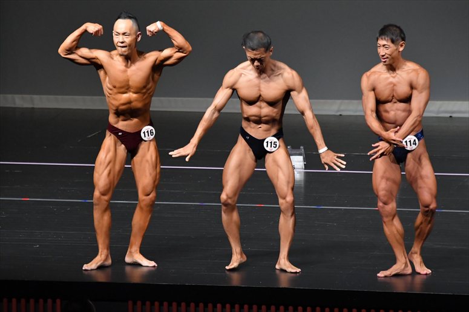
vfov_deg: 4.6
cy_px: 156
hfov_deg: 6.9
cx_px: 234
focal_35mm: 300
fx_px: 3906
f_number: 5.6
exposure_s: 1/400
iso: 5000
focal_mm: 200
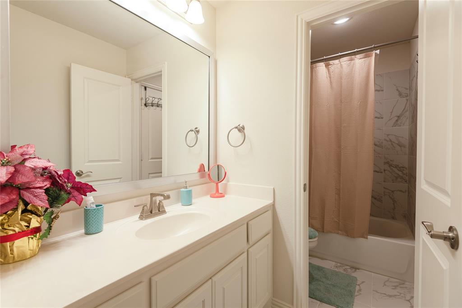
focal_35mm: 16
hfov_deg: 96.7
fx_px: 205
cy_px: 154
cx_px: 231
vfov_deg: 73.8
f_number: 7.1
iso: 100
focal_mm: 16
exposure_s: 1/13
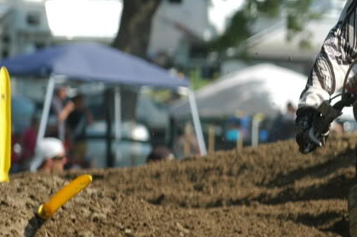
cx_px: 335
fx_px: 6500
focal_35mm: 656
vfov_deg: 2.1
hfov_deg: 3.1
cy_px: 42
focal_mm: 180
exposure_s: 1/1000
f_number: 6.3
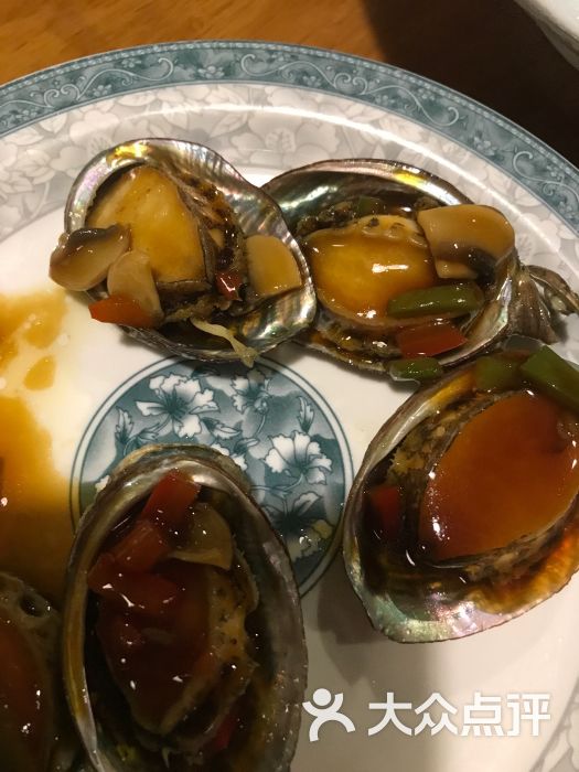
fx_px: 624
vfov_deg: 63.4
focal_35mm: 28
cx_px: 290
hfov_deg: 49.7
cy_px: 386
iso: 100
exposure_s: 1/9
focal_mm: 3.99
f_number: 1.8
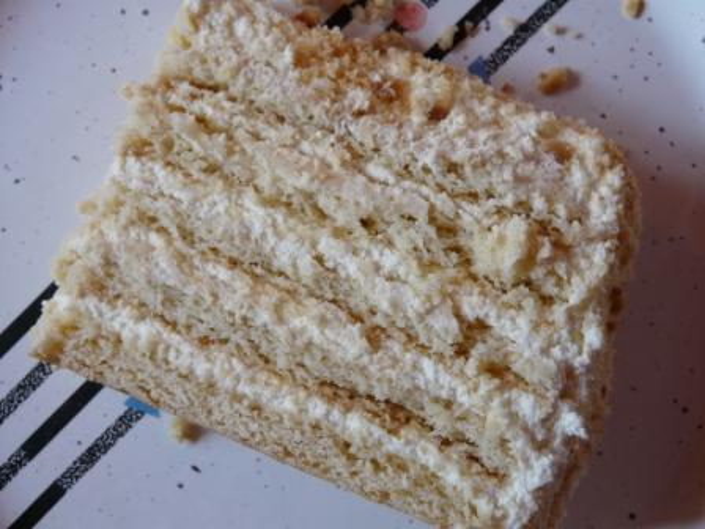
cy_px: 264
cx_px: 352
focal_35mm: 56
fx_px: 1141
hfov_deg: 34.3
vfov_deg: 26.1
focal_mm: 9.2
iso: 100
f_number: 3.2
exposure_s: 1/60
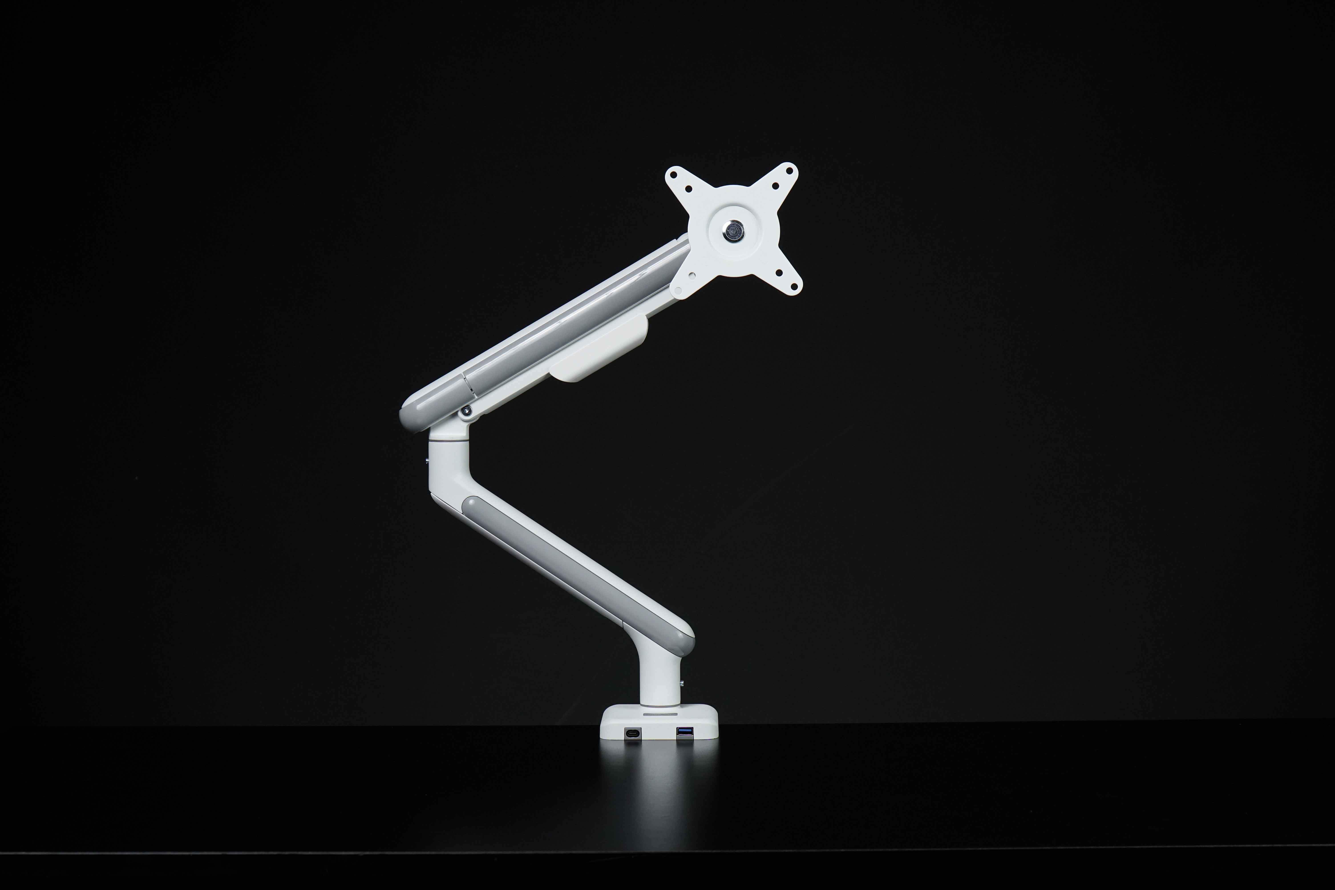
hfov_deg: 27.0
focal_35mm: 75
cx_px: 668
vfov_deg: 18.2
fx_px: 2781
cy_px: 445
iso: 400
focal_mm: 50
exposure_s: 1/50
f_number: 7.1
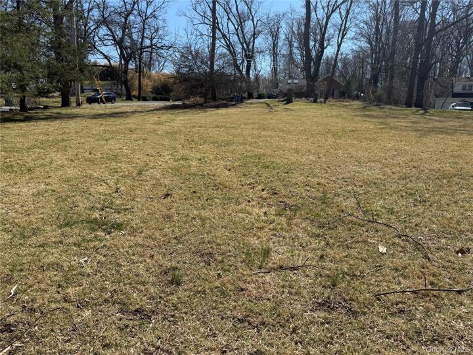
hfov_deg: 71.6
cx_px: 236
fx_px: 328
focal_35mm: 24
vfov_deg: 56.8
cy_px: 178
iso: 80
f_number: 1.78
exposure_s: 1/4049
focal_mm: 6.76
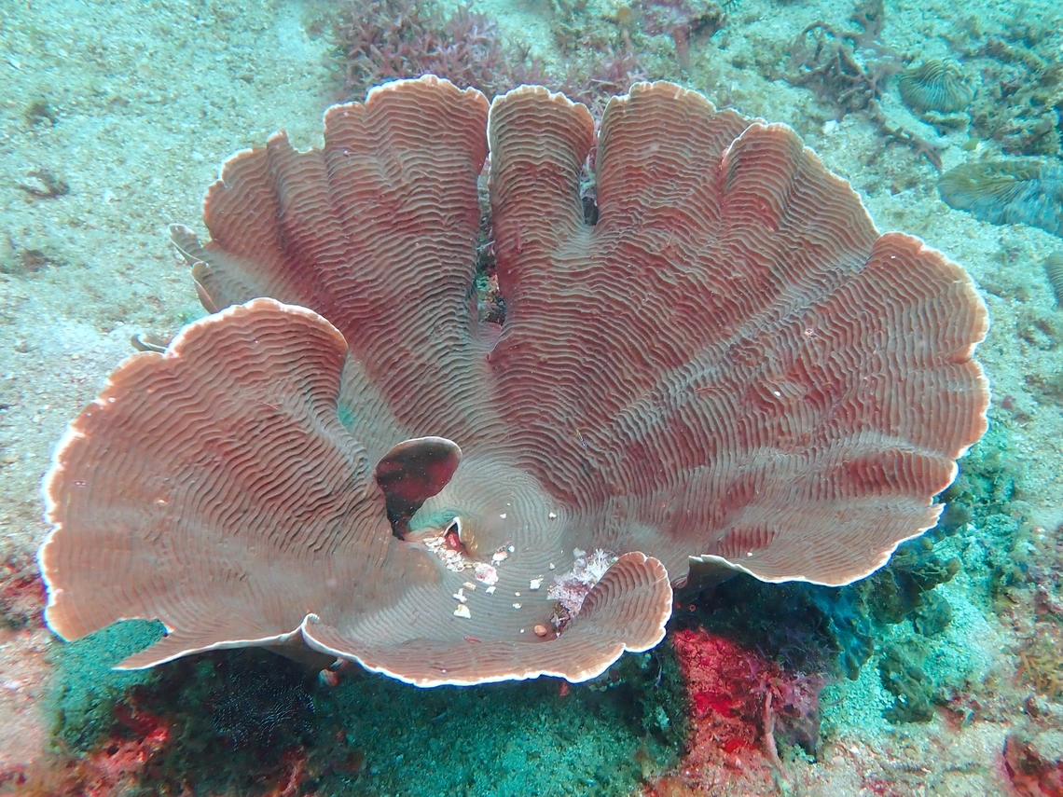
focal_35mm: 25
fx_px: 768
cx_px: 532
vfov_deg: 54.9
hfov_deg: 69.4
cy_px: 398
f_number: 2.8
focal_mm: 4.5
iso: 160
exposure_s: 1/125
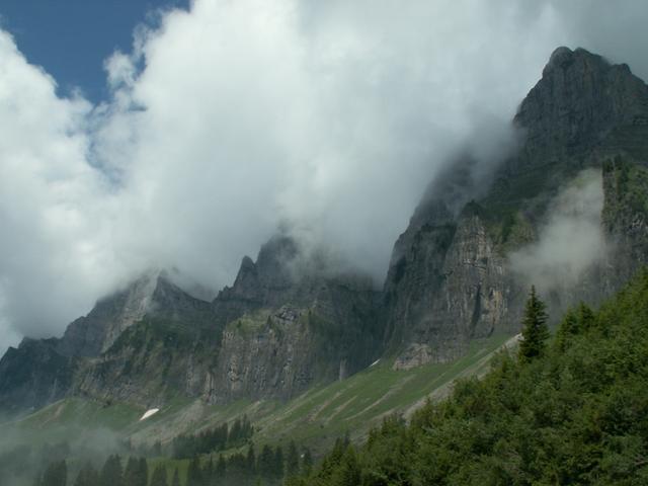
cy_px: 243
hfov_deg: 52.6
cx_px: 324
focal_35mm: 35
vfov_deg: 40.7
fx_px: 655
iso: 50
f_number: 8
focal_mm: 5.86
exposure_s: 1/250
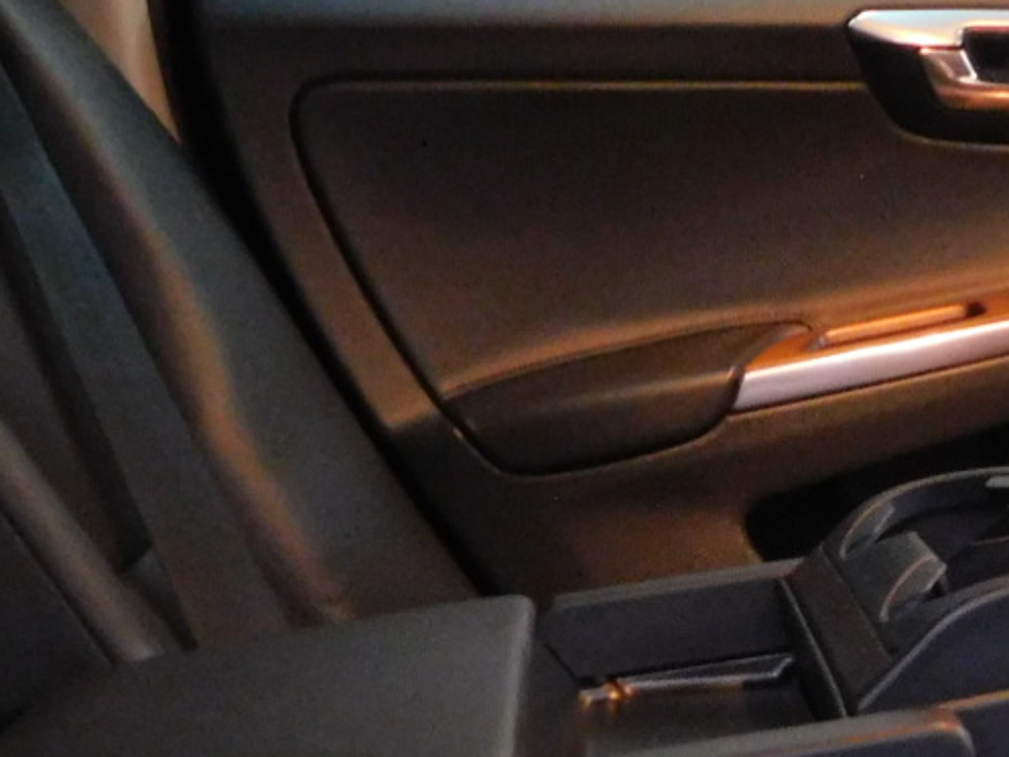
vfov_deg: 19.7
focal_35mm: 74
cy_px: 593
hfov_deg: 25.8
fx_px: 2158
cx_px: 824
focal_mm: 4
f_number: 3
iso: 800
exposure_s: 1/4
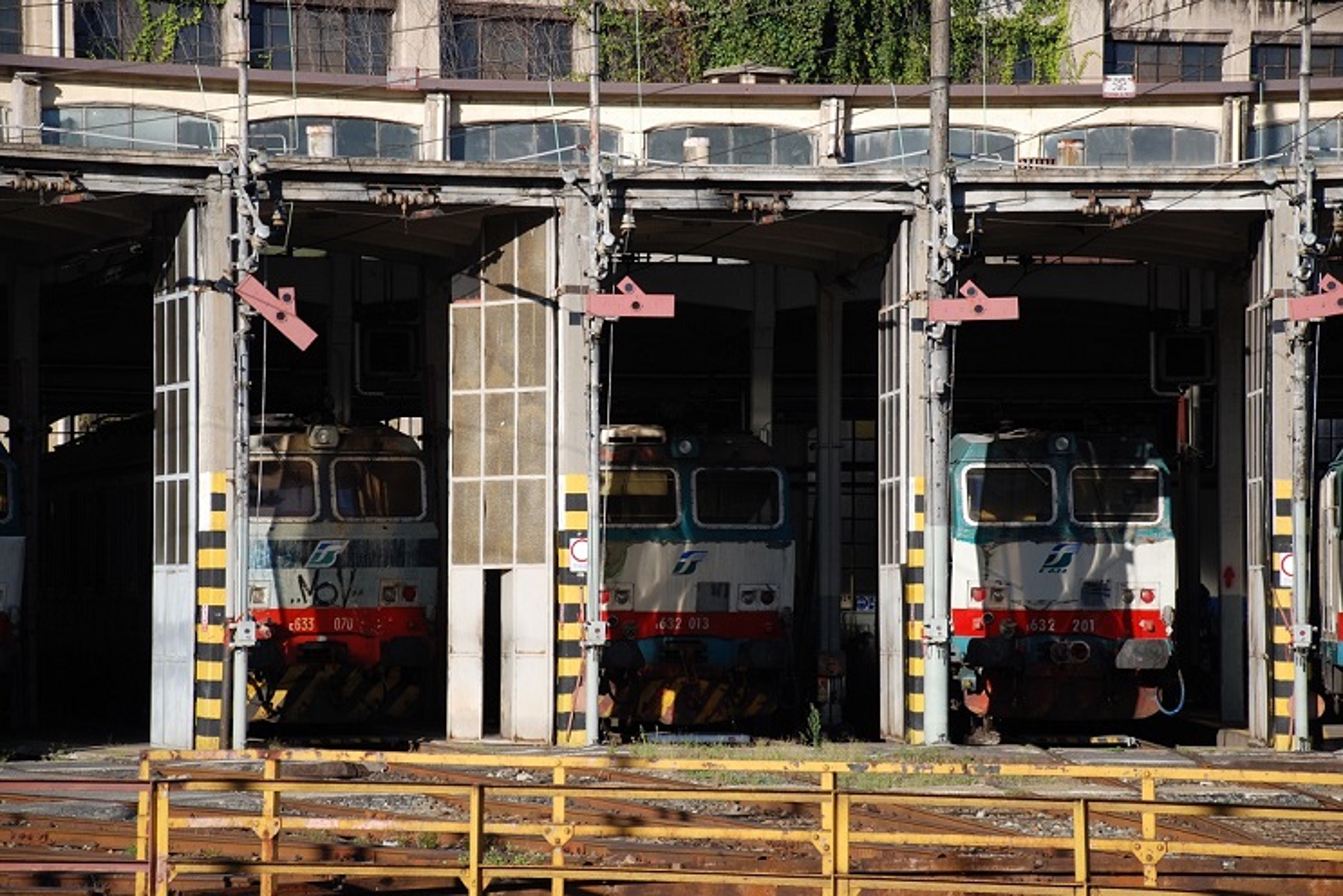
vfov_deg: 10.8
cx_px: 672
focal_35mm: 128
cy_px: 448
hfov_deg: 16.1
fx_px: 4758
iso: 200
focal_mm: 85
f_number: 5.6
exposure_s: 1/640
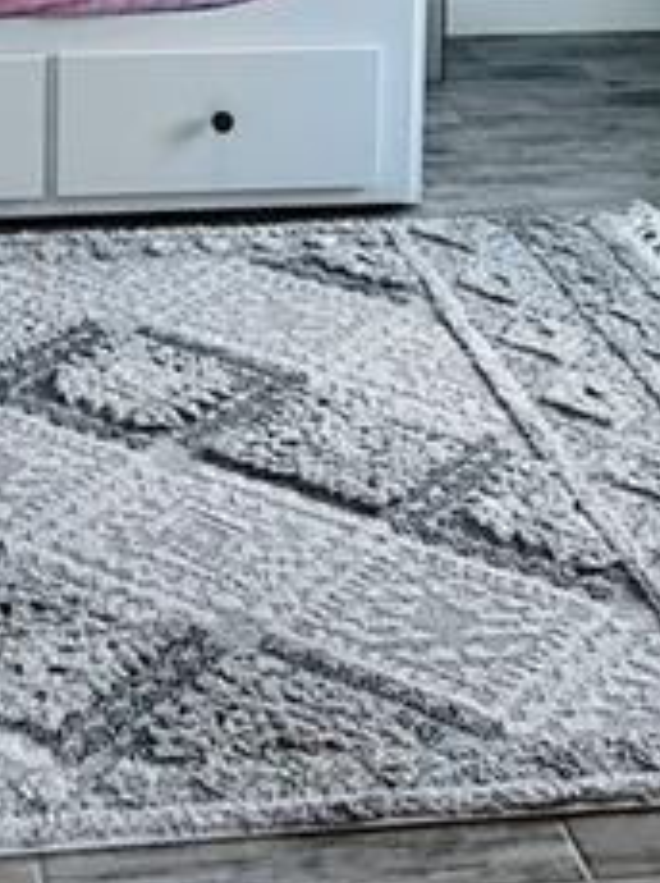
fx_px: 2216
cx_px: 88
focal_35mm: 87
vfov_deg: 20.3
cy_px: -319
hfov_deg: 16.7
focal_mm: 5.7
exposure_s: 1/120
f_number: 1.5
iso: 125
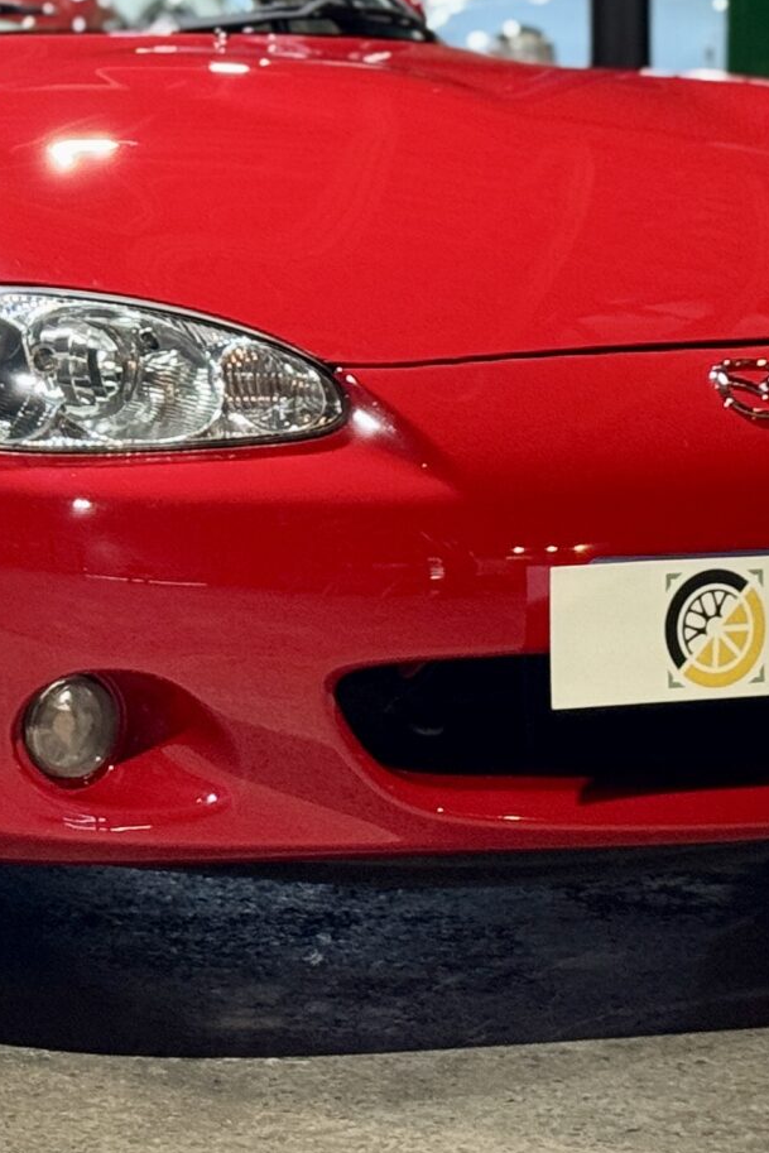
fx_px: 4484
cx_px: 9
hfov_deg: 9.7
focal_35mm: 140
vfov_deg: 14.5
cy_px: 47
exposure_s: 1/33
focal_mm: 6.76
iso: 320
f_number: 1.78
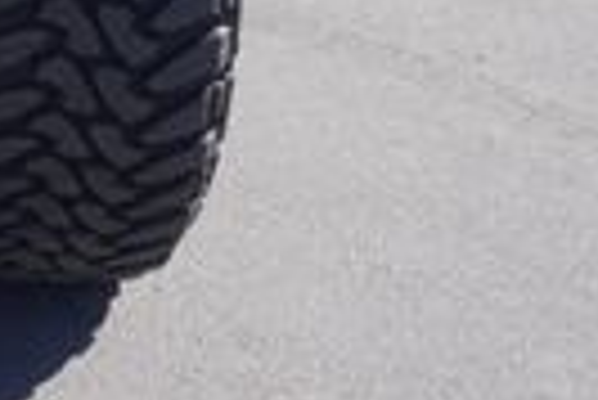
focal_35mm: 188
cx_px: -836
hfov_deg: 9.7
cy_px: -463
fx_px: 3126
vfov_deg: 7.0
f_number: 7.1
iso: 100
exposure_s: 1/160
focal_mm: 26
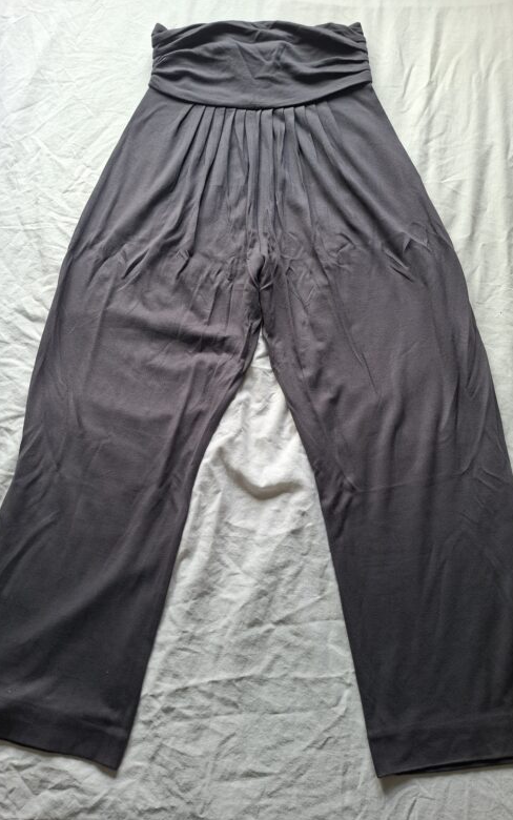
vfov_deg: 72.5
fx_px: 559
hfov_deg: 49.3
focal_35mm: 25
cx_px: 255
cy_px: 402
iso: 80
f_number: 1.8
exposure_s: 1/100
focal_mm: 5.54
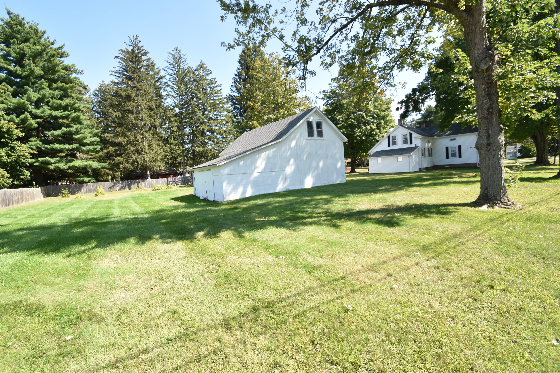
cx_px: 280
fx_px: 233
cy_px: 186
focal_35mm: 15
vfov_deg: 77.3
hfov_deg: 100.4
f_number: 8
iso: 220
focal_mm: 10
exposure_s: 1/250
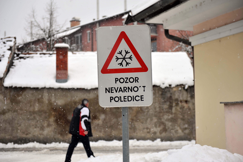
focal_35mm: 58
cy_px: 81
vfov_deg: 23.4
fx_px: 391
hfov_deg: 34.5
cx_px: 122
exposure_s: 1/1600
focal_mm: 58
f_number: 2.8
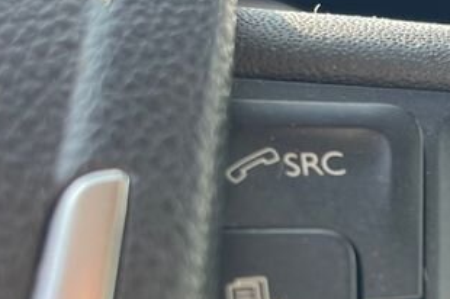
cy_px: 222
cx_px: 404
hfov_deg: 23.1
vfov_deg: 15.8
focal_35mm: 86
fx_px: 1074
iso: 32
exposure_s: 1/128
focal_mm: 5.1
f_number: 1.6
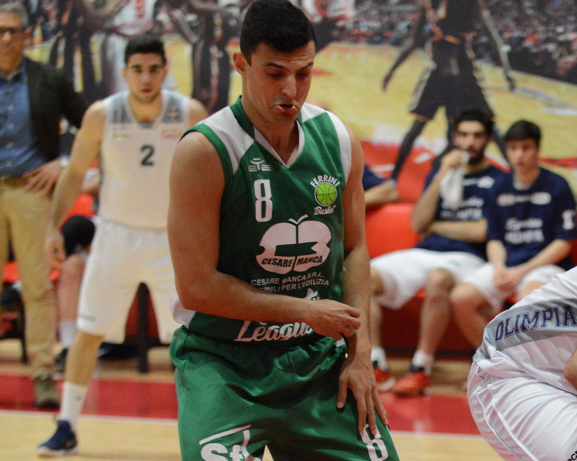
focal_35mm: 227
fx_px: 3876
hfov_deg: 8.5
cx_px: 597
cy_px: 412
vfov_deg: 6.8
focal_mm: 98
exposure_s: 1/800
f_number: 2.8
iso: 5600
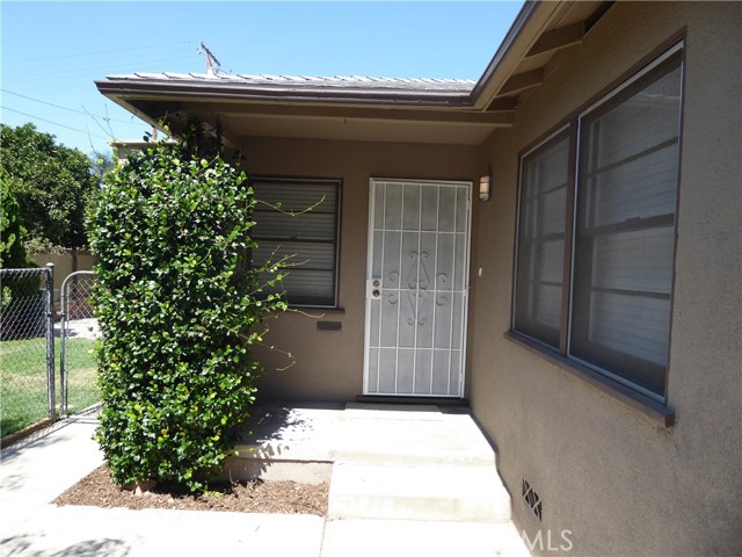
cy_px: 278
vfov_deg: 54.9
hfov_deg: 69.4
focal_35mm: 25
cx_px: 371
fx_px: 536
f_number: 3.3
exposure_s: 1/400
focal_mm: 4.3
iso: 80
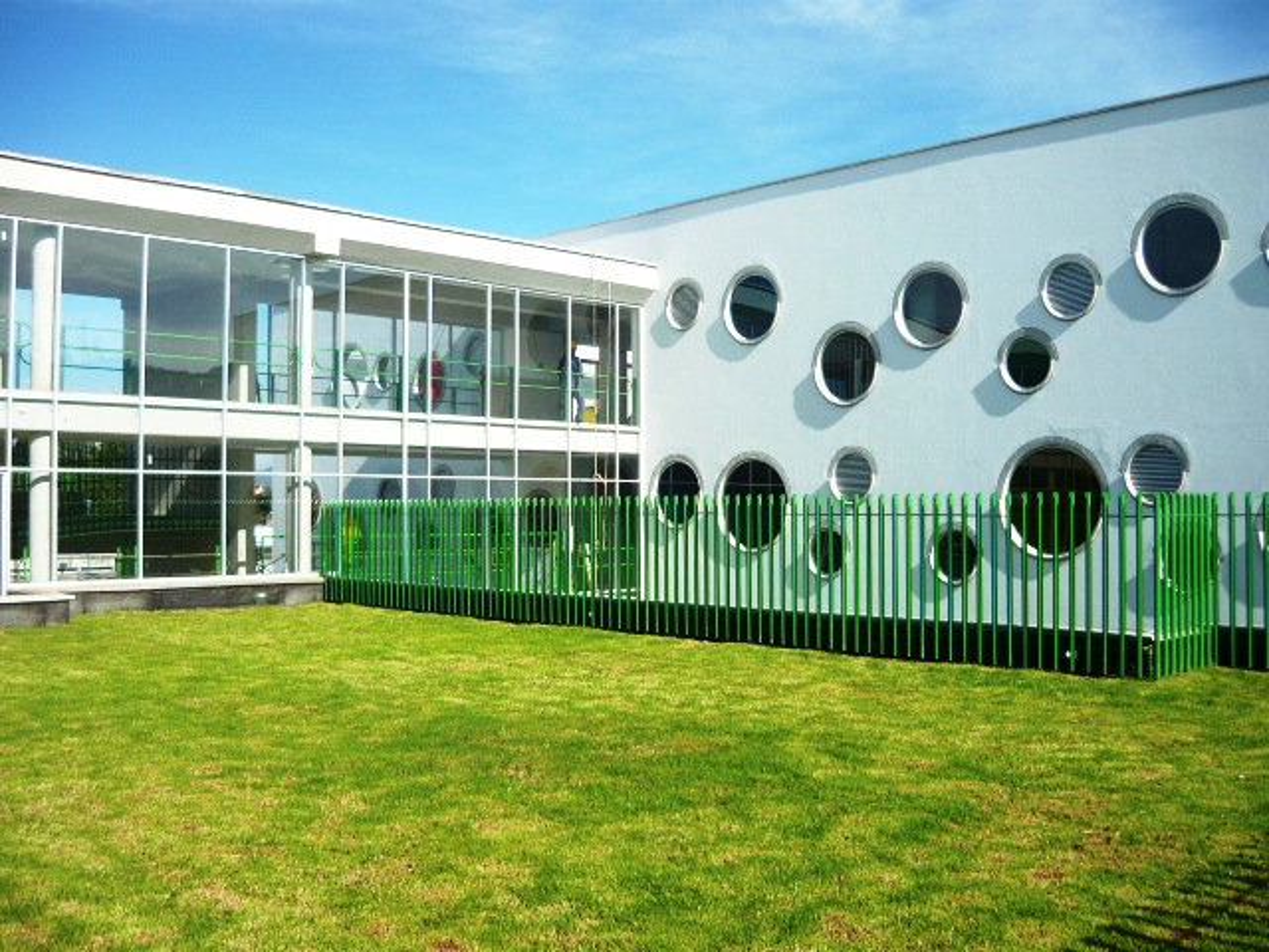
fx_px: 1210
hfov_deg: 55.4
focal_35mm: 33
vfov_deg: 42.9
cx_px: 634
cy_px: 476
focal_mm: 5.5
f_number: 8
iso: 100
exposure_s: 1/160
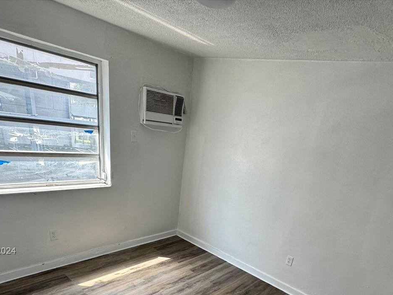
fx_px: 273
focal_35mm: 24
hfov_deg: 71.4
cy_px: 252
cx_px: 218
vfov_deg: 51.7
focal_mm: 2.22
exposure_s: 1/99
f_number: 2.2
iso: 50
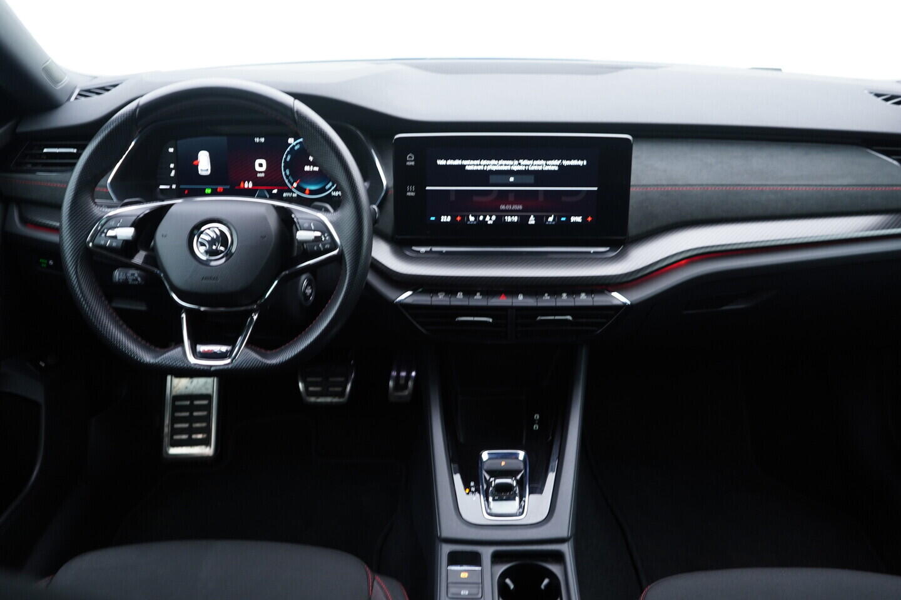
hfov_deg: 53.1
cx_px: 450
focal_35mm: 36
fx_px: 901
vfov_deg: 36.9
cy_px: 300
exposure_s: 1/40
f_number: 2.8
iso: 320
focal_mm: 24
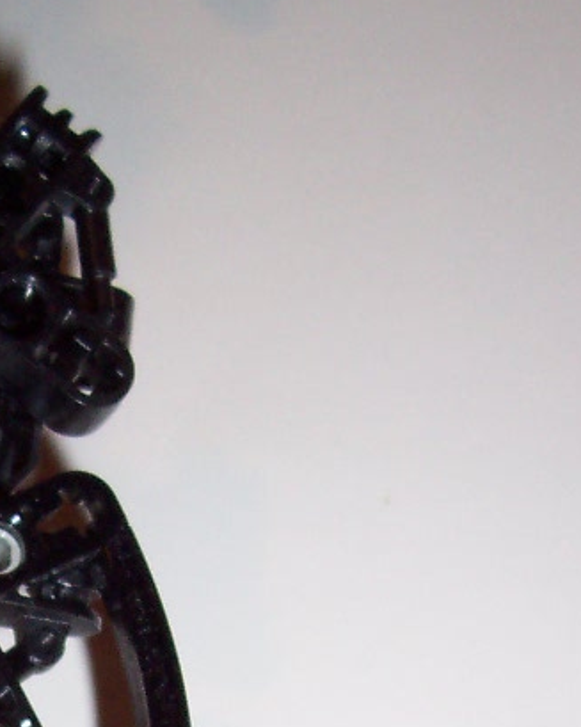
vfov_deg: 16.9
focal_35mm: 106
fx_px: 2279
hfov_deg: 14.1
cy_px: 981
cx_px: -117
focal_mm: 5.6
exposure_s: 1/60
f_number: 2.8
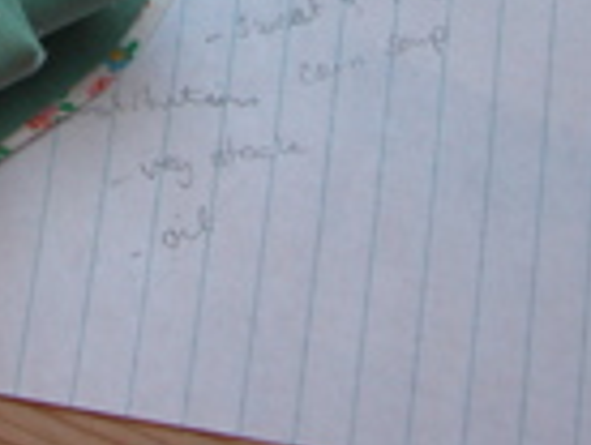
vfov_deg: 11.9
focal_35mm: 119
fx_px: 2035
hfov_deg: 15.5
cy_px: -231
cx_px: -236
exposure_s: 1/51.4
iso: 100
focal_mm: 8.9
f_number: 2.8
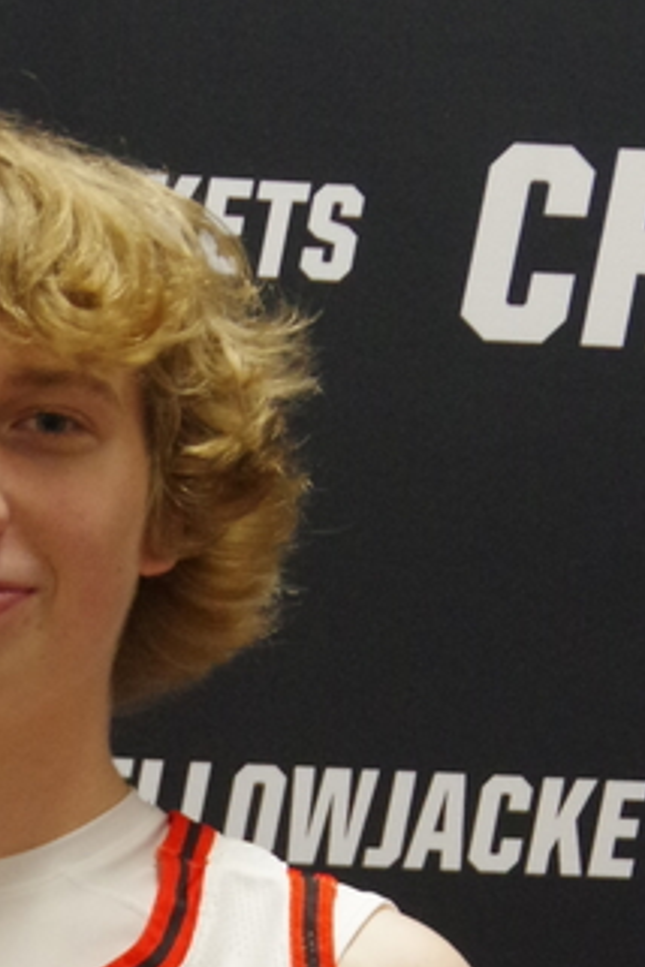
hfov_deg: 6.0
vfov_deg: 8.8
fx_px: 6181
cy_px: 1365
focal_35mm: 230
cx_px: -26
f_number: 4.5
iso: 1600
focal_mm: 48
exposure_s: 1/100
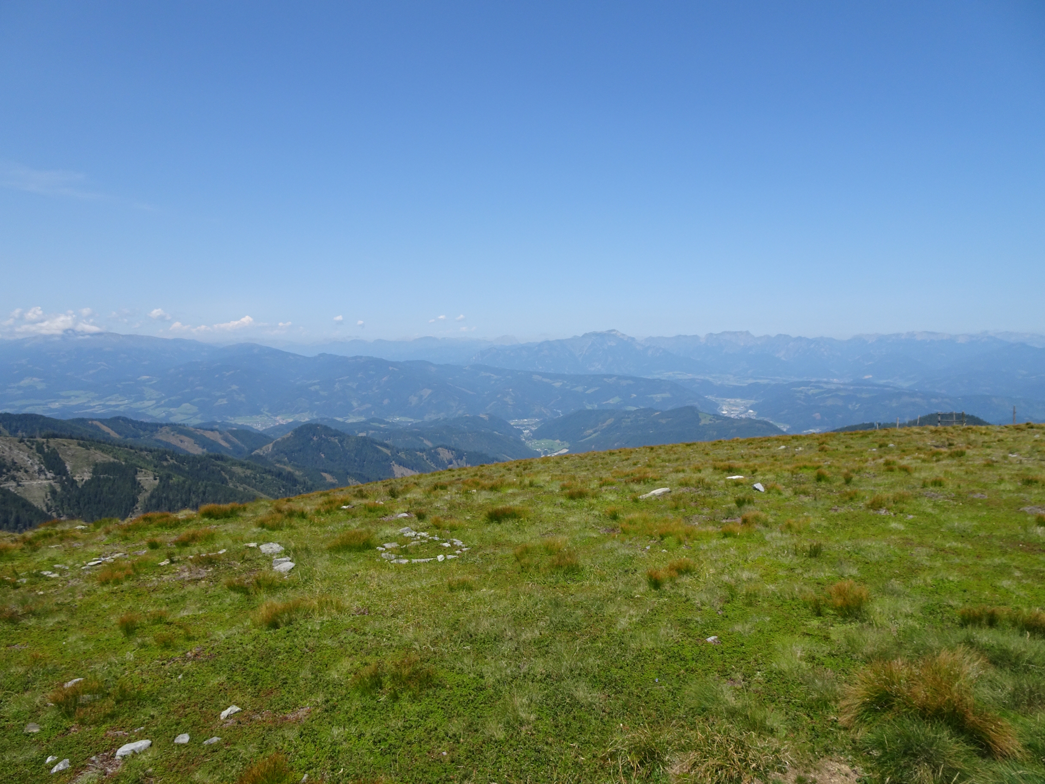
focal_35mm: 24
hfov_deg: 71.6
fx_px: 725
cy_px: 392
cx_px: 522
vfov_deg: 56.8
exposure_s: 1/1000
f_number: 3.5
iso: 80
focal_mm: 4.1
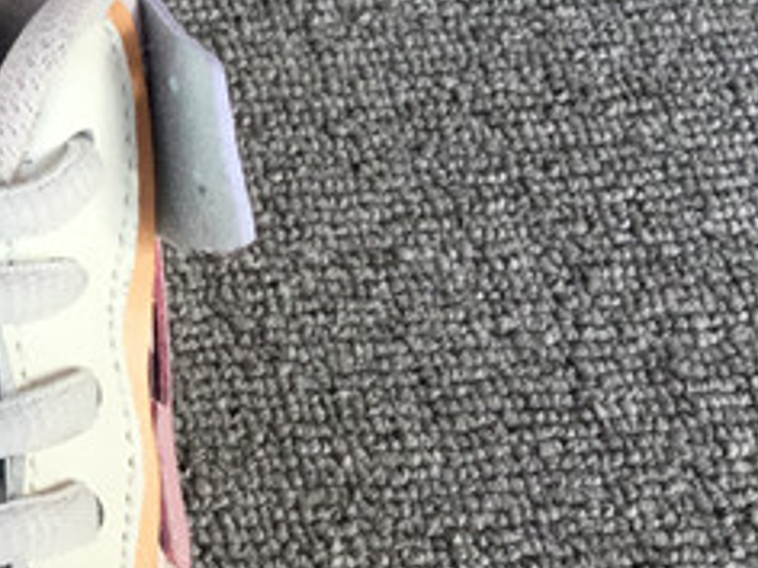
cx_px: -543
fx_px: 2584
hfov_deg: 14.9
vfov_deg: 12.5
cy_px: 69
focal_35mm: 118
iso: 25
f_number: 2.4
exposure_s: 1/150
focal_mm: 3.3
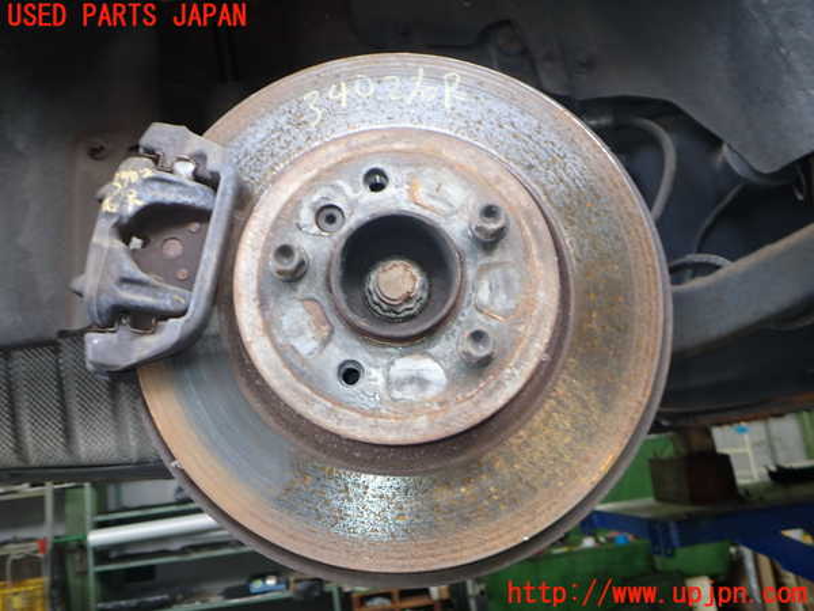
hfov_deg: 60.0
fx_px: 705
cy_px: 306
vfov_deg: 46.8
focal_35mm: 30
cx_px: 407
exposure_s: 1/30
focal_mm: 5.4
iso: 200
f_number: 2.3
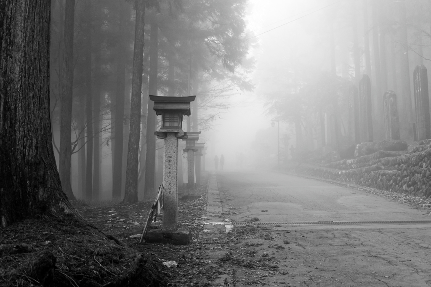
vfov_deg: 27.5
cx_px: 216
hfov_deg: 40.4
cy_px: 144
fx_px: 586
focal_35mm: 49
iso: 160
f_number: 2.2
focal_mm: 18.5
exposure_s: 1/100
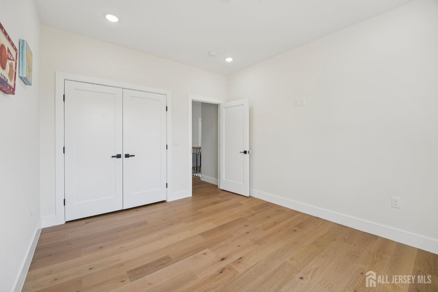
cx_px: 219
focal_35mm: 14
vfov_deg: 81.2
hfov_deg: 104.3
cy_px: 146
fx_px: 170
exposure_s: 1/30
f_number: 9
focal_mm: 14
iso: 250
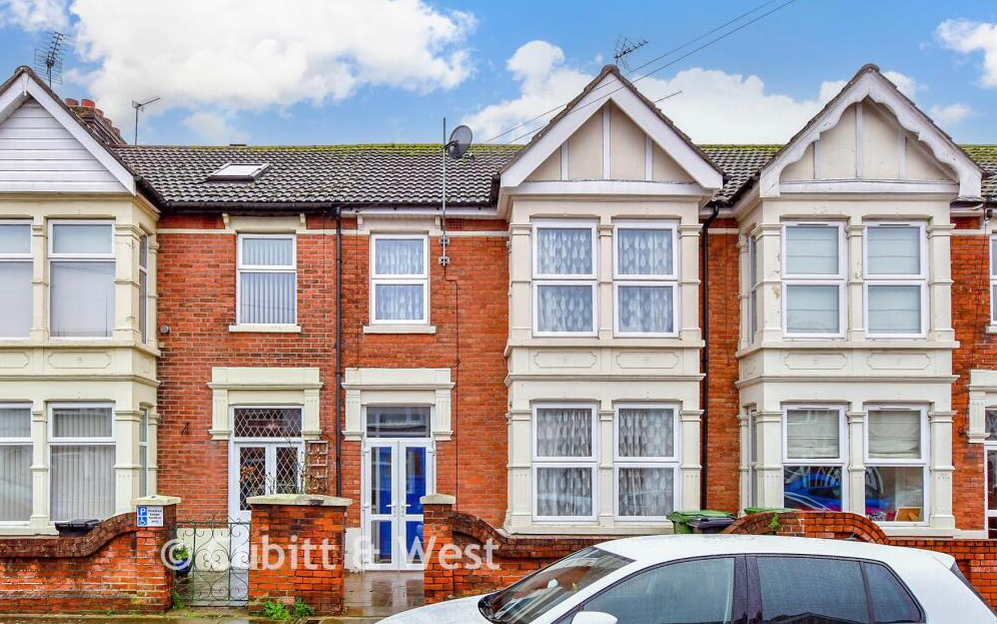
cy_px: 319
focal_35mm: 22
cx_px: 493
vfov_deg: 55.1
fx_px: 598
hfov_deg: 79.6
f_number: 7.1
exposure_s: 1/200
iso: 500
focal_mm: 14
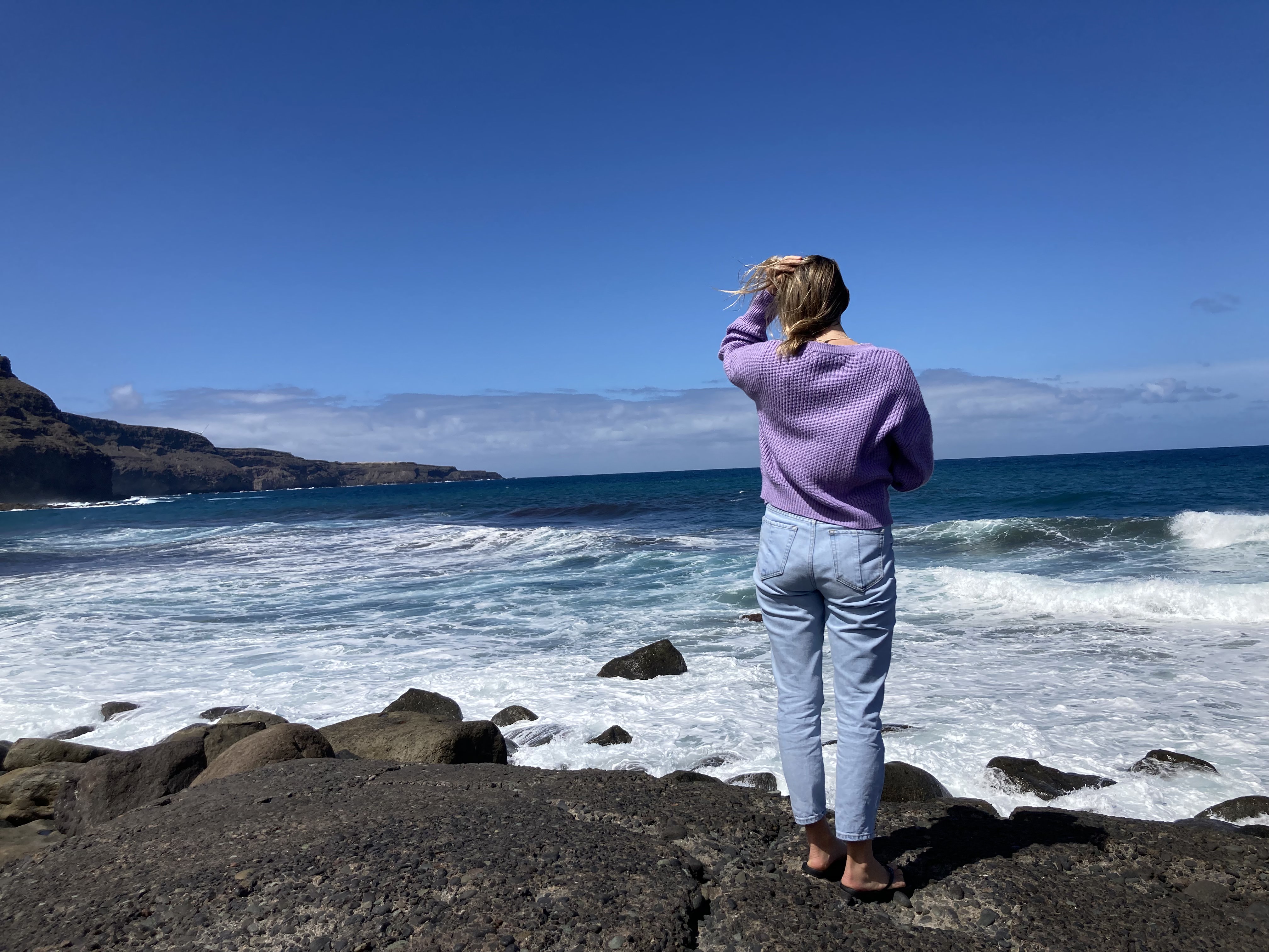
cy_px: 476
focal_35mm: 28
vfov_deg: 49.7
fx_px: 1026
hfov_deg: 63.4
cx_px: 634
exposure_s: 1/4808
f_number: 1.8
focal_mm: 3.99
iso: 25
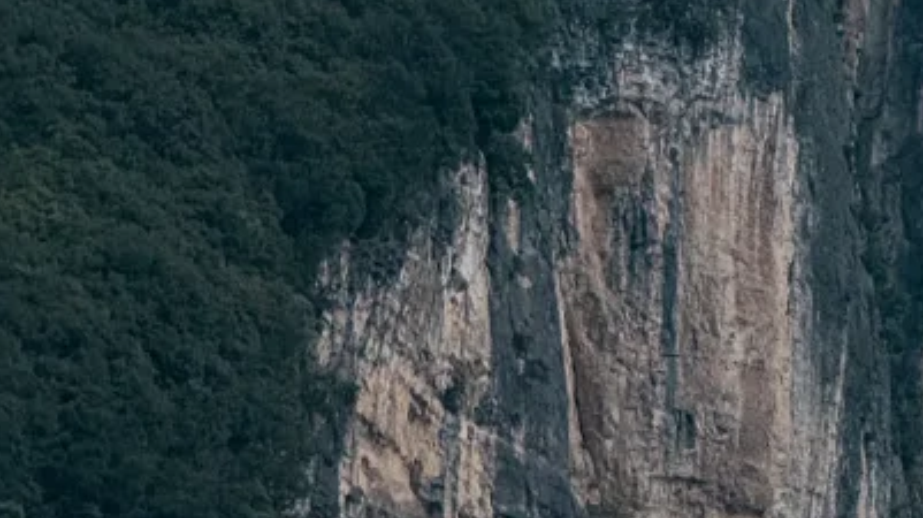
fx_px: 11496
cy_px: -196
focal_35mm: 470
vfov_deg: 2.6
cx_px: 976
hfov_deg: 4.6
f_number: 2.8
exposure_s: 1/3195
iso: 64
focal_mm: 15.66
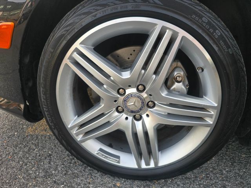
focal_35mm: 23
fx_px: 167
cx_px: 126
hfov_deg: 73.9
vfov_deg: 58.9
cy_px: 94
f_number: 1.7
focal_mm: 6.3
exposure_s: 1/180
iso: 25
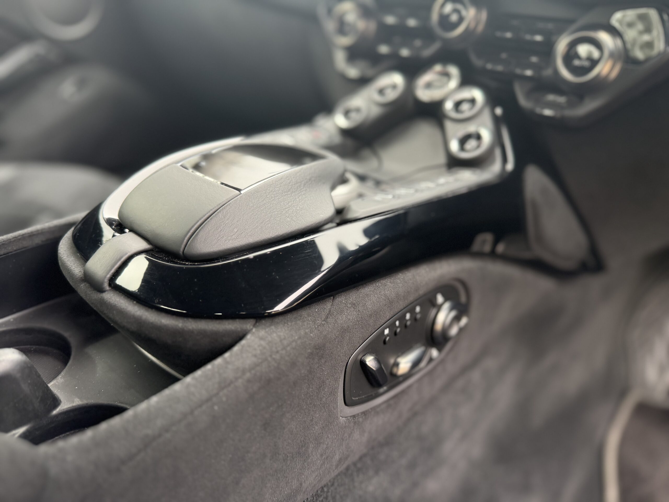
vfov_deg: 56.8
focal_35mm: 24
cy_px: 251
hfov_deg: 71.6
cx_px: 334
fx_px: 464
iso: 200
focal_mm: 6.76
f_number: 1.78
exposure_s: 1/121
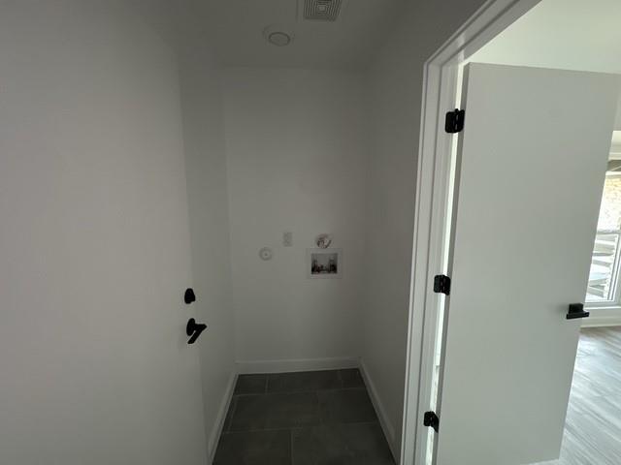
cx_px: 310
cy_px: 232
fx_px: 251
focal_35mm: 14
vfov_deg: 85.7
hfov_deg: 102.1
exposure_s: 1/60
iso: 640
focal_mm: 2.22
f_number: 2.2
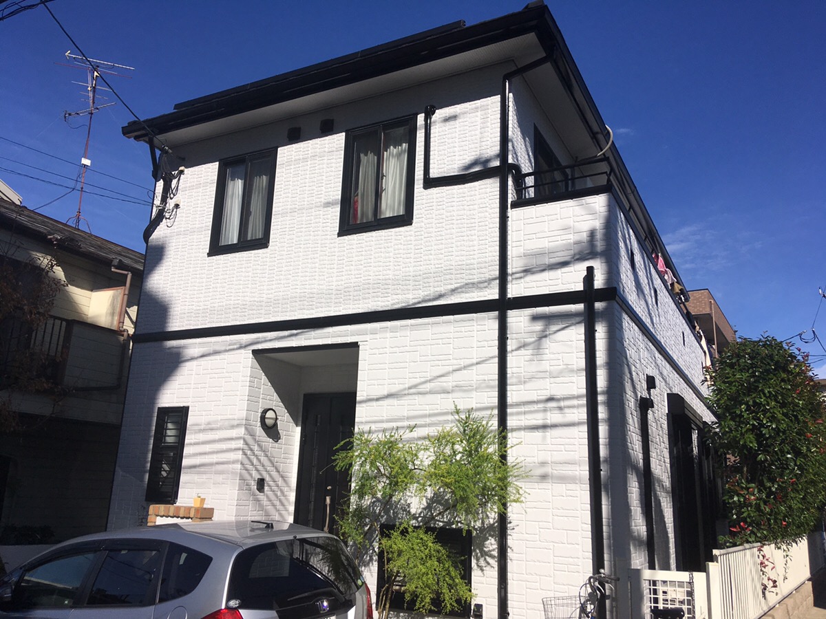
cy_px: 310
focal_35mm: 29
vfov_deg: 48.2
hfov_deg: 61.7
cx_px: 413
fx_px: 692
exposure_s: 1/4274
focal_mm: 4.15
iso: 25
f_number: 2.2
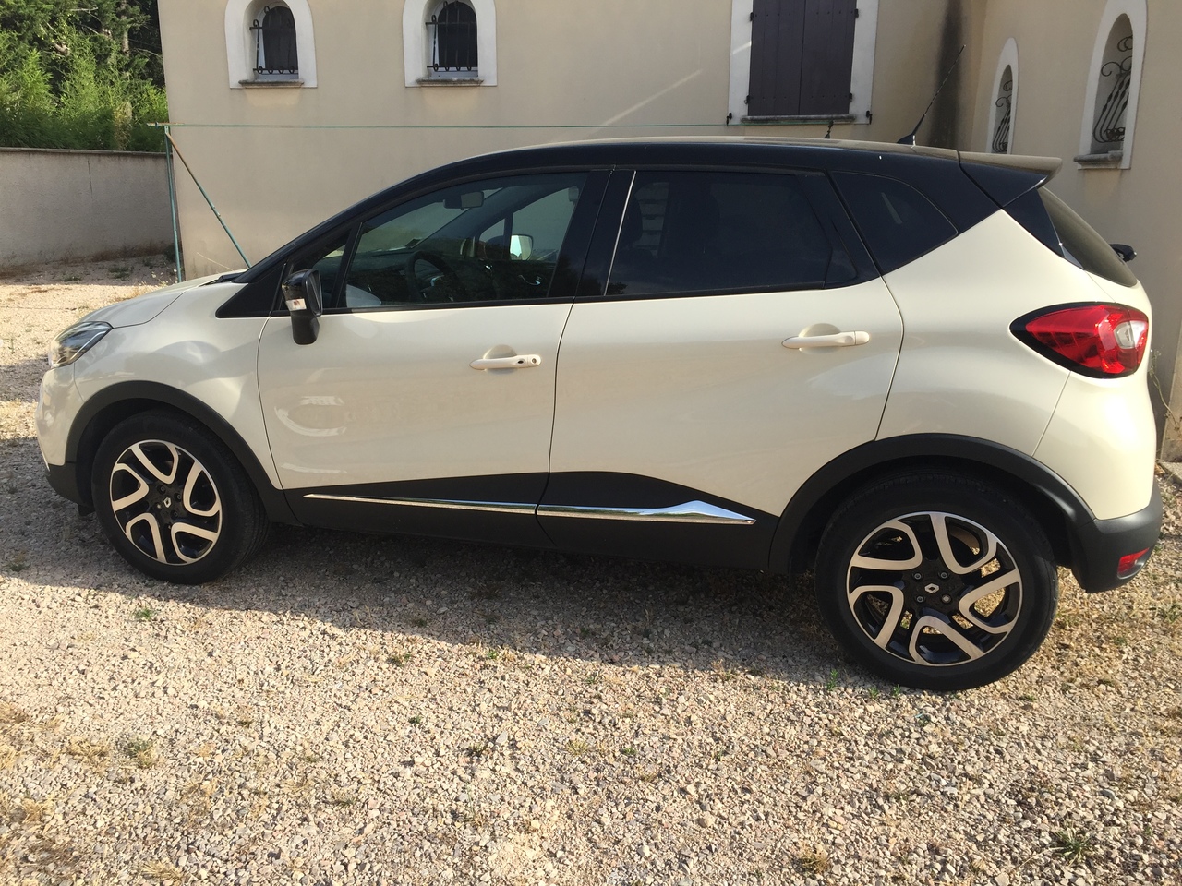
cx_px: 591
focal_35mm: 29
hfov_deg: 61.7
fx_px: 990
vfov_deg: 48.2
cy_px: 443
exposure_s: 1/989
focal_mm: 4.15
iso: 32
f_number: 2.2
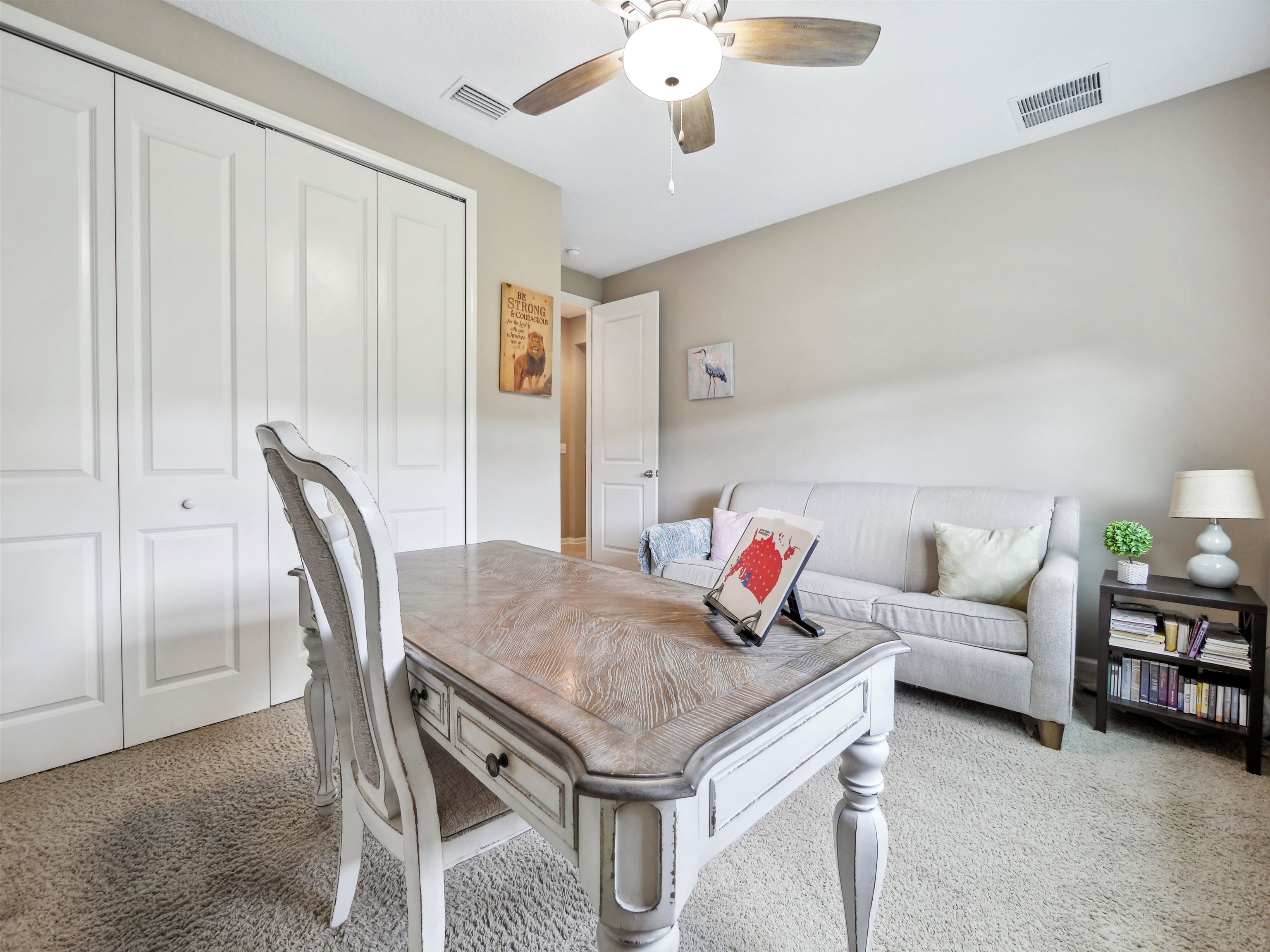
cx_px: 635
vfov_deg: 85.7
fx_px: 514
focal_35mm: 14
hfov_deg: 102.1
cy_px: 476
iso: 400
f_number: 4
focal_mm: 7
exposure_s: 1/25
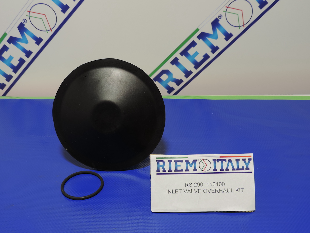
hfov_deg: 52.6
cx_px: 155
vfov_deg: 40.7
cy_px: 116
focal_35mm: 35
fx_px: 313
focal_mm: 6.2
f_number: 3.6
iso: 80
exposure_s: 1/50
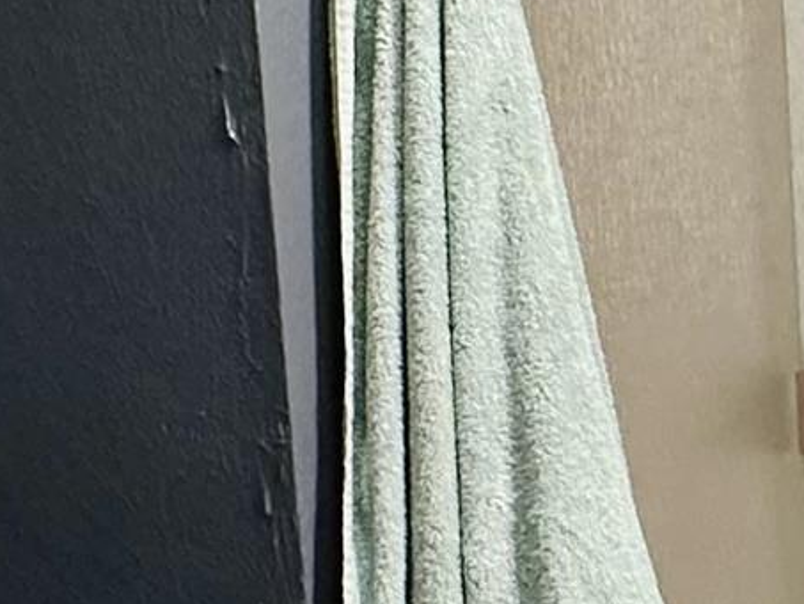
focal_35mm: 95
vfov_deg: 15.6
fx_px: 2207
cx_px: 1258
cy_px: 370
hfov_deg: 18.1
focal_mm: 2.22
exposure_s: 1/60
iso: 400
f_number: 2.2
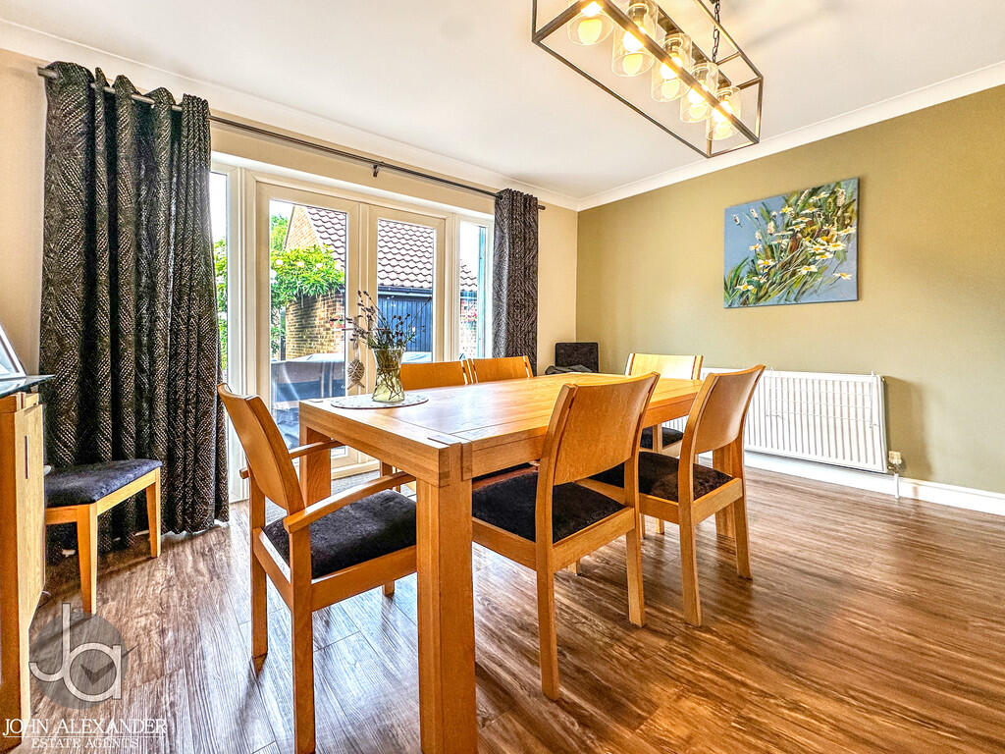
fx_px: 406
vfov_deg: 85.7
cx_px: 502
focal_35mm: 14
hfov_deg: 102.1
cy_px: 377
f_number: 2.2
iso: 80
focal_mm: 2.22
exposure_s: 1/100
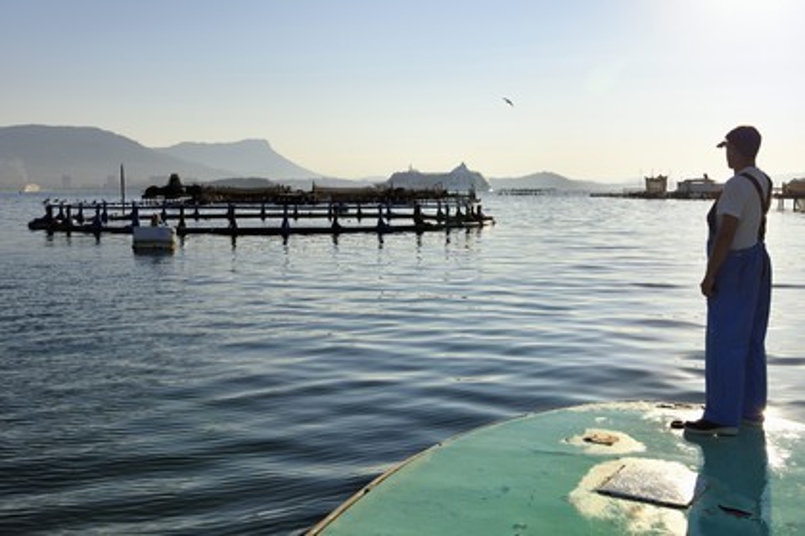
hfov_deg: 50.7
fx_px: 850
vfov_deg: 35.1
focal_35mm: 38
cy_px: 268
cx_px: 402
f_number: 14
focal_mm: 38
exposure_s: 1/320
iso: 200
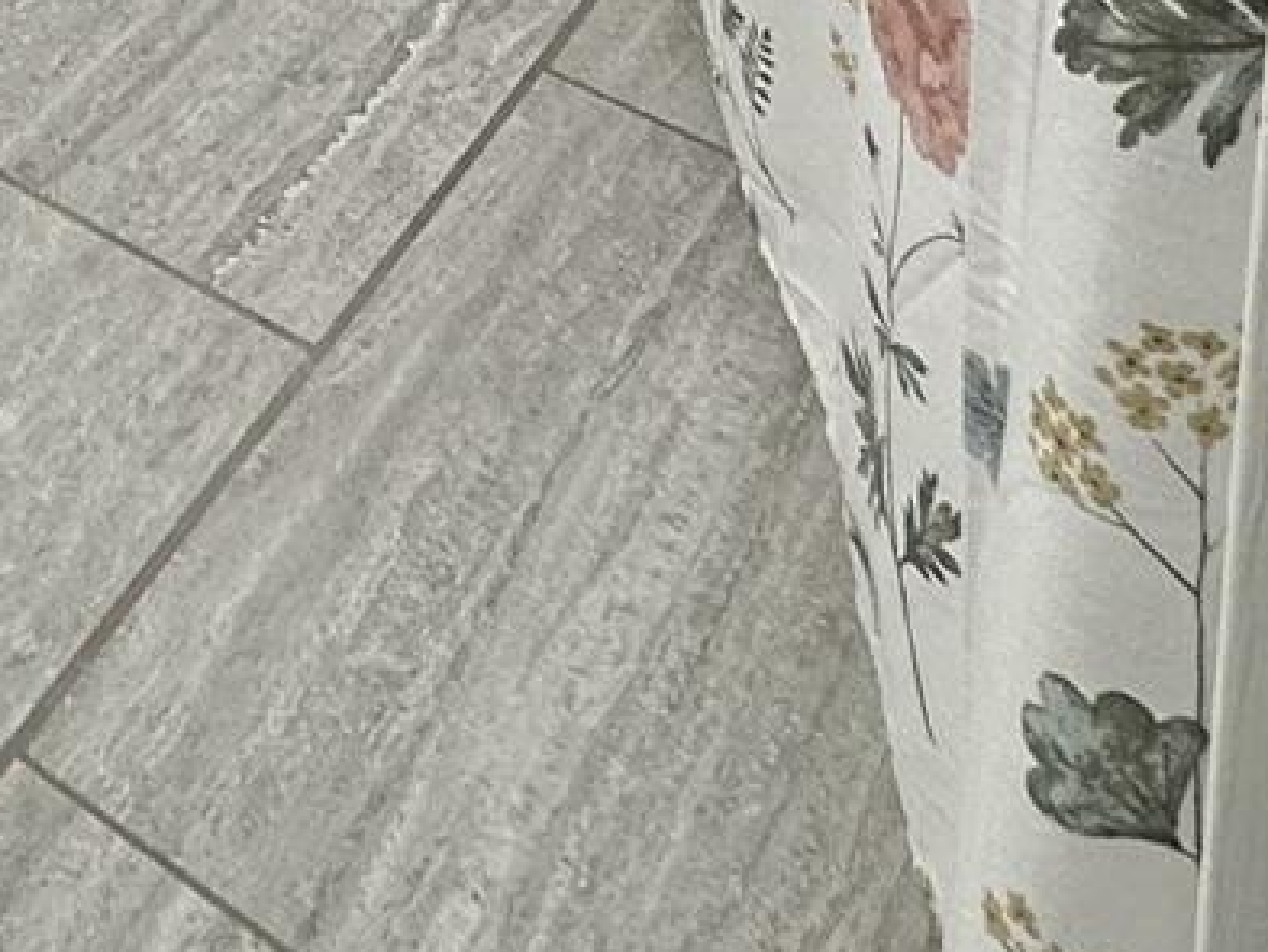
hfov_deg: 21.1
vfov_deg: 13.6
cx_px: -800
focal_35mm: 73
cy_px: -1410
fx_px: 2675
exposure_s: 1/120
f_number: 2.2
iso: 64
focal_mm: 2.22
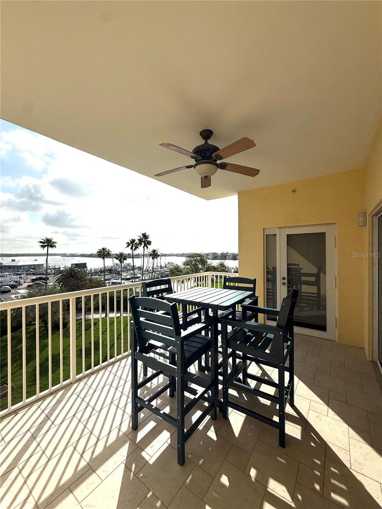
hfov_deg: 85.7
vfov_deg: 102.1
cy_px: 254
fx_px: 206
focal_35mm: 14
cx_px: 191
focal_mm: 2.22
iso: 40
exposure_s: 1/7634
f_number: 2.2
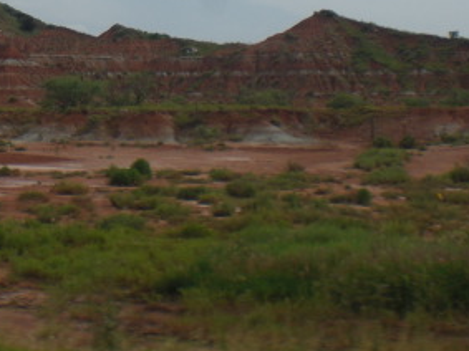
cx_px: 2
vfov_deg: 16.8
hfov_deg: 21.9
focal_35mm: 86
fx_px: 1165
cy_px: -5
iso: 50
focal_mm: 6.3
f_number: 4.4
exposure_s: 1/800
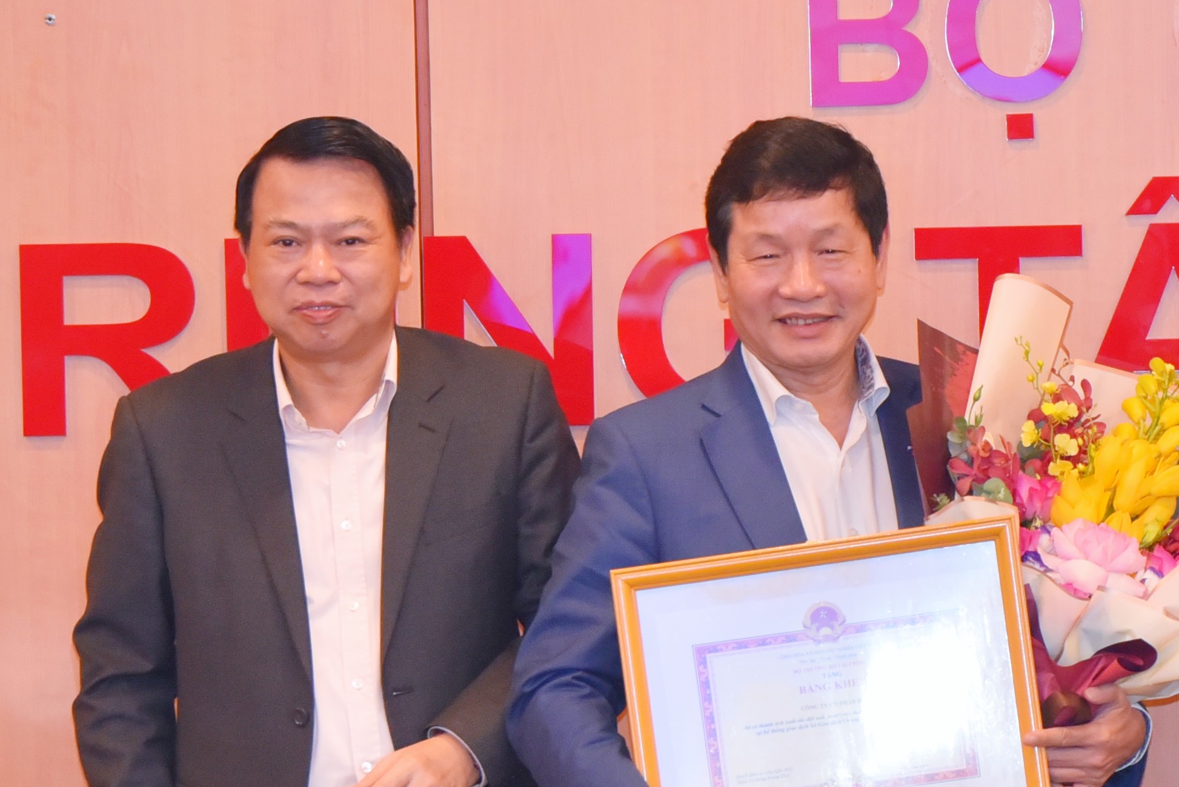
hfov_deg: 6.0
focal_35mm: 340
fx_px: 11139
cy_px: 334
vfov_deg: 4.0
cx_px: 1463
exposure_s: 1/250
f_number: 3.2
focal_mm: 110
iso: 2000
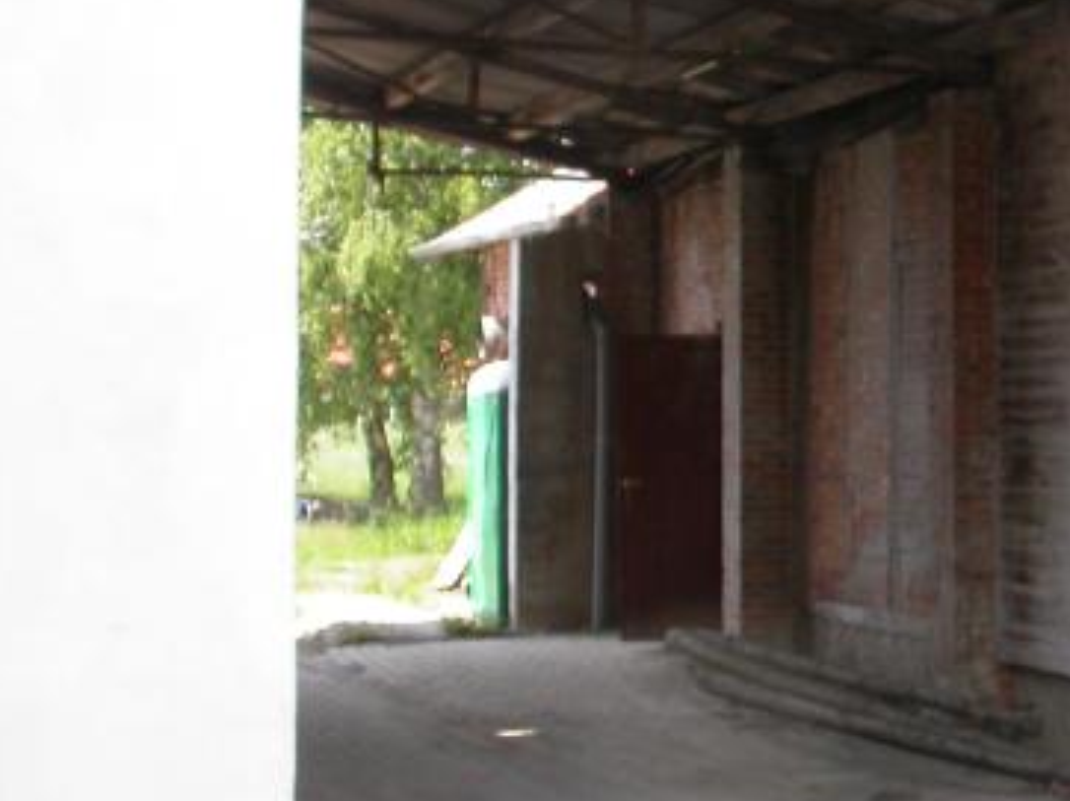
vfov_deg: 17.5
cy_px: 299
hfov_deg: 22.1
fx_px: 2595
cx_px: 1170
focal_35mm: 84
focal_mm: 7.85
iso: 100
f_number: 5.3
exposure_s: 1/103
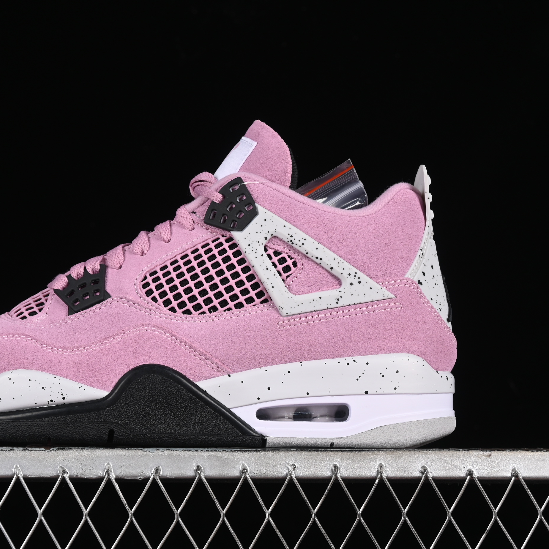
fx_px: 1723
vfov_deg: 18.1
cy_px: 275
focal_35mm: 96
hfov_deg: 18.1
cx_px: 175
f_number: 8
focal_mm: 50
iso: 160
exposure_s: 1/80
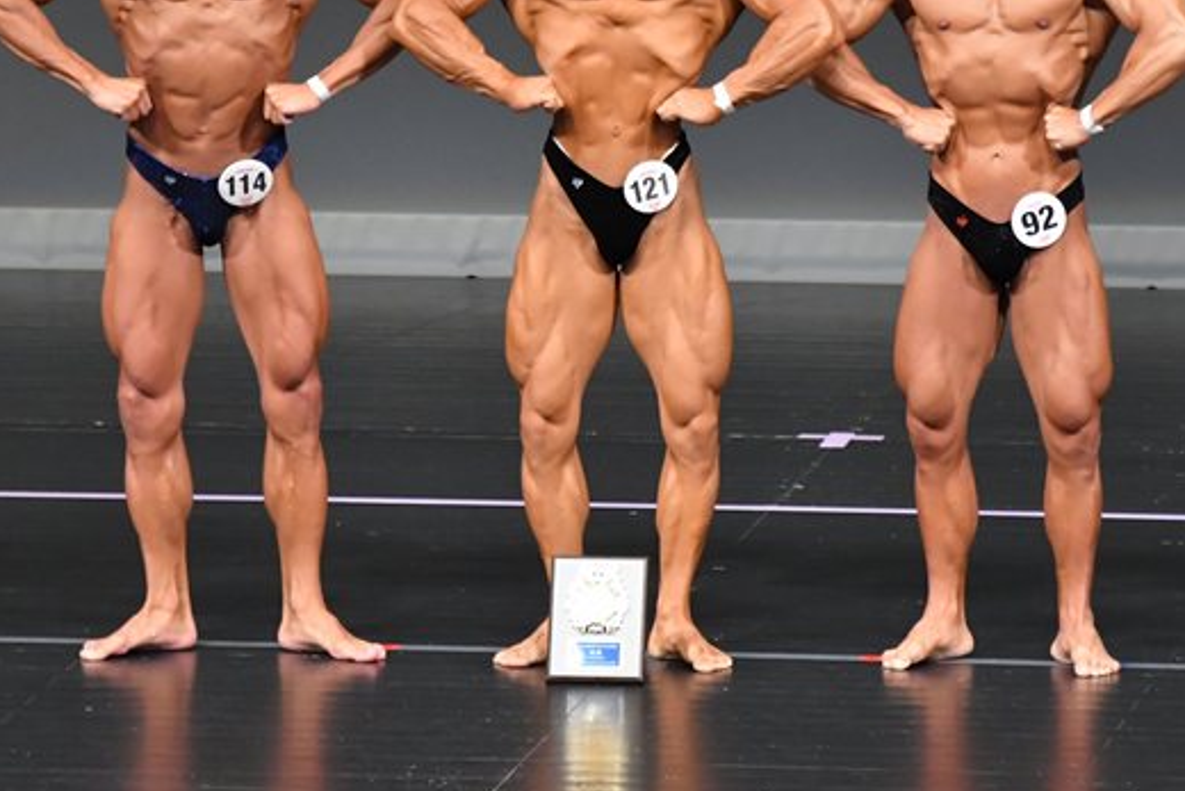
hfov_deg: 4.4
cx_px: 619
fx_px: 15441
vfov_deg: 2.9
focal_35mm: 469
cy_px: 221
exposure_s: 1/400
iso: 5000
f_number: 5.6
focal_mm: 210
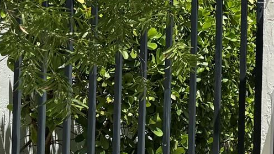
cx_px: 540
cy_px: 89
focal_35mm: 108
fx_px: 785
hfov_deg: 15.8
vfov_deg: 11.2
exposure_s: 1/3597
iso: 80
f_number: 1.78
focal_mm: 6.76
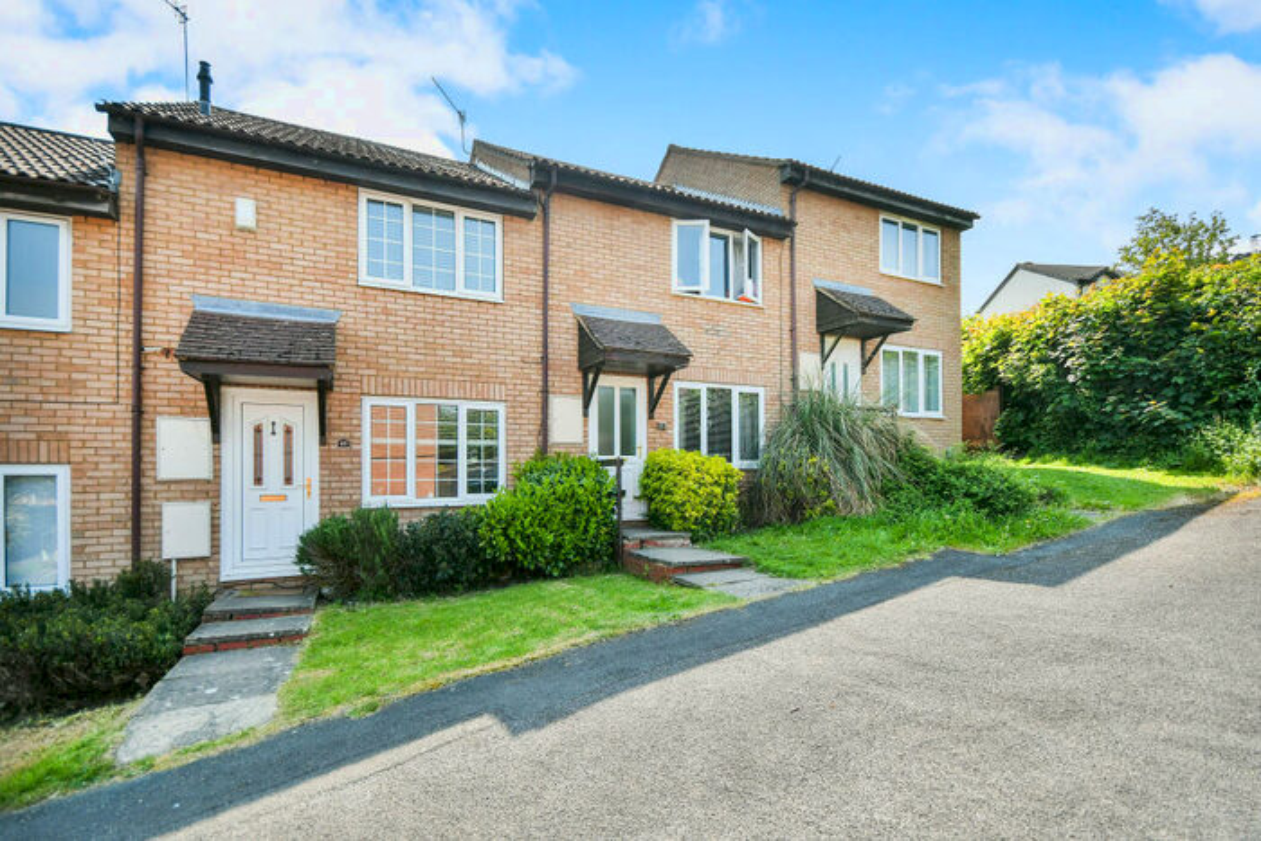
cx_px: 630
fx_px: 525
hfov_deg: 100.4
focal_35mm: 15
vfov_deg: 77.4
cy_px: 420
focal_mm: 10
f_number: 5.6
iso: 500
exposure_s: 1/1600
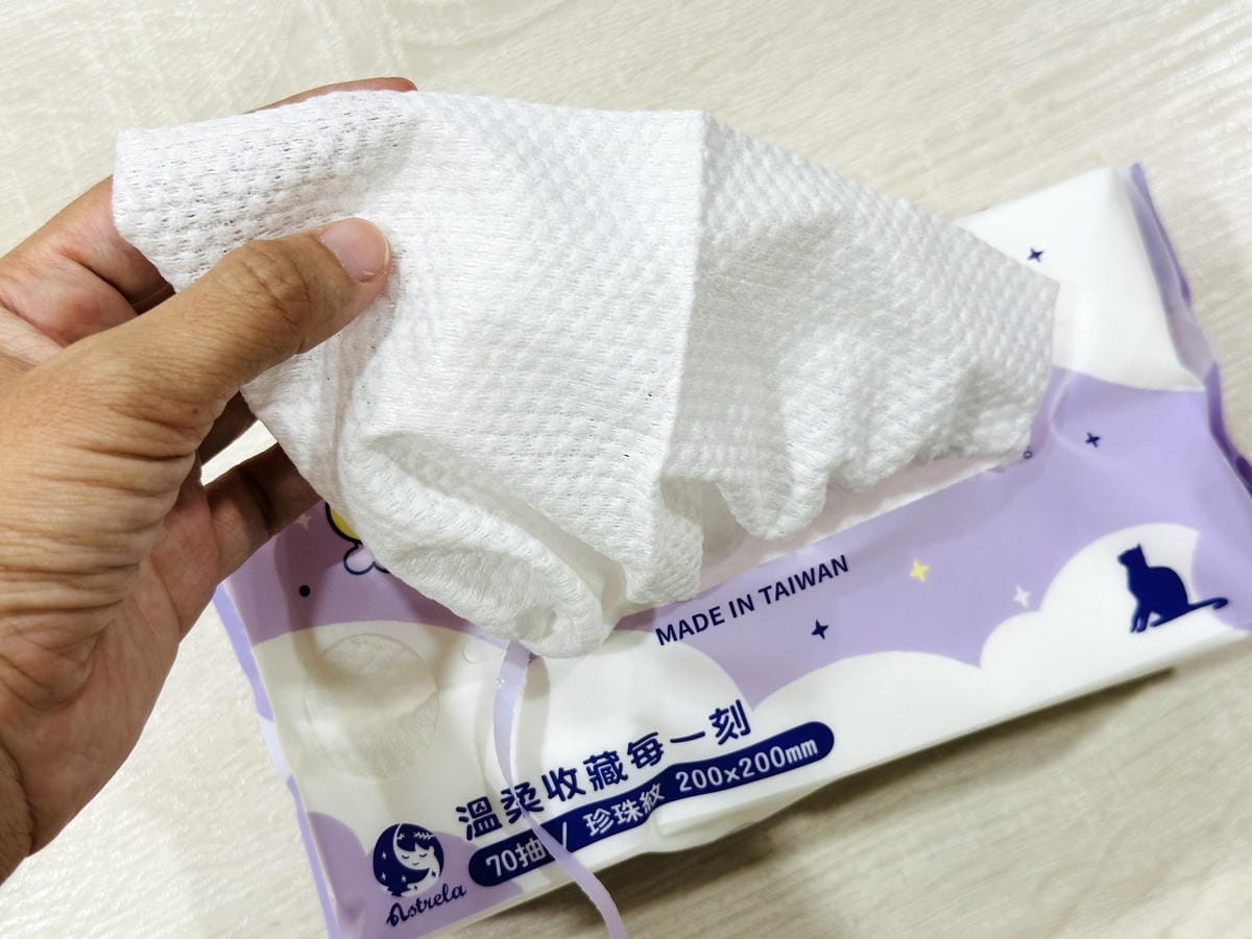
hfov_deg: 39.7
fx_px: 1736
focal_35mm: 48
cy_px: 470
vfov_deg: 30.3
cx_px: 626
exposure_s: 1/60
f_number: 1.78
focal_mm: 6.86
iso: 80
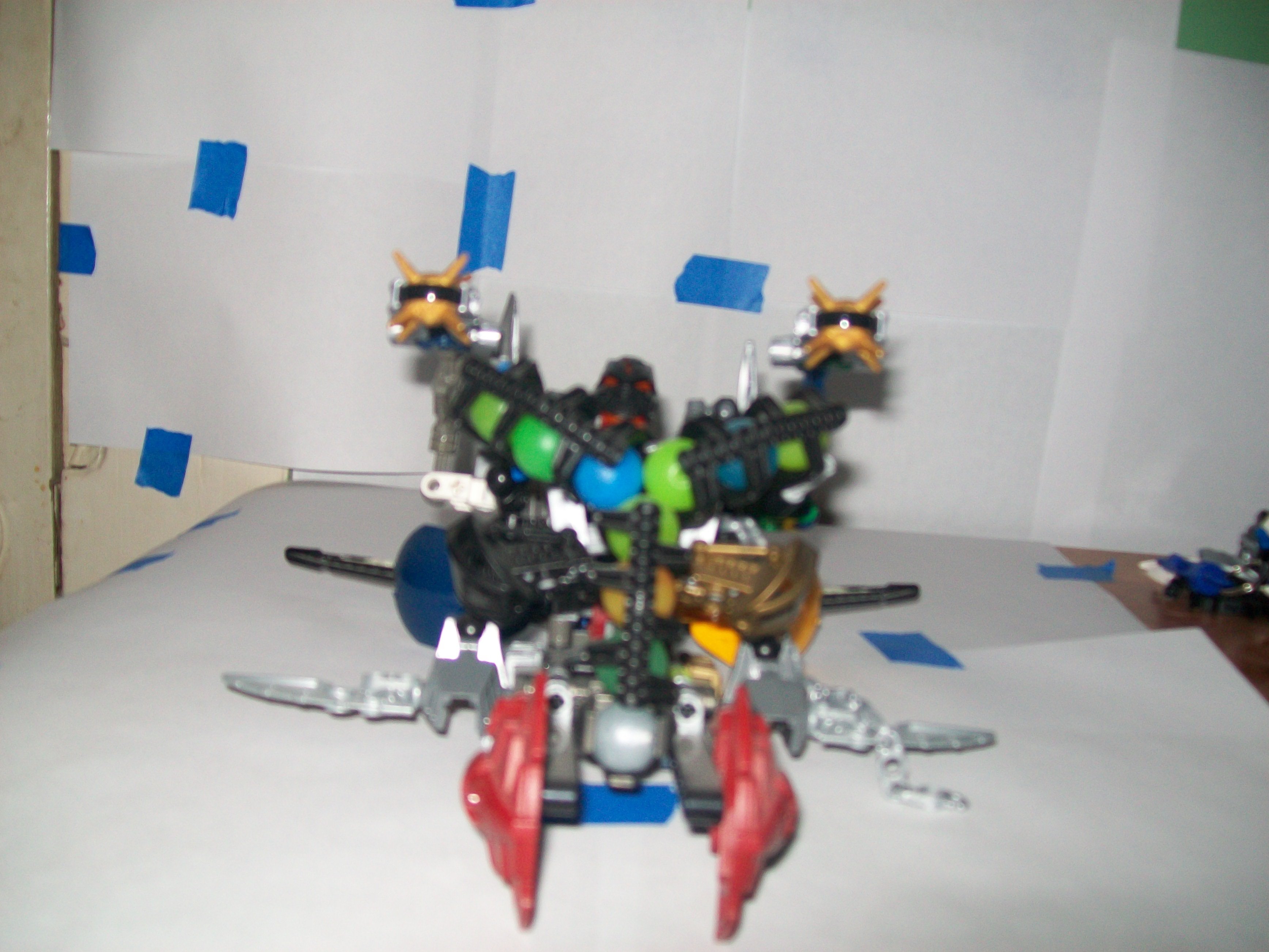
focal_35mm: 36
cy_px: 476
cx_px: 634
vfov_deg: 39.7
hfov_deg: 51.4
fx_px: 1320
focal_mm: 6
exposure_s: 1/125
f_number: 2.7
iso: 64
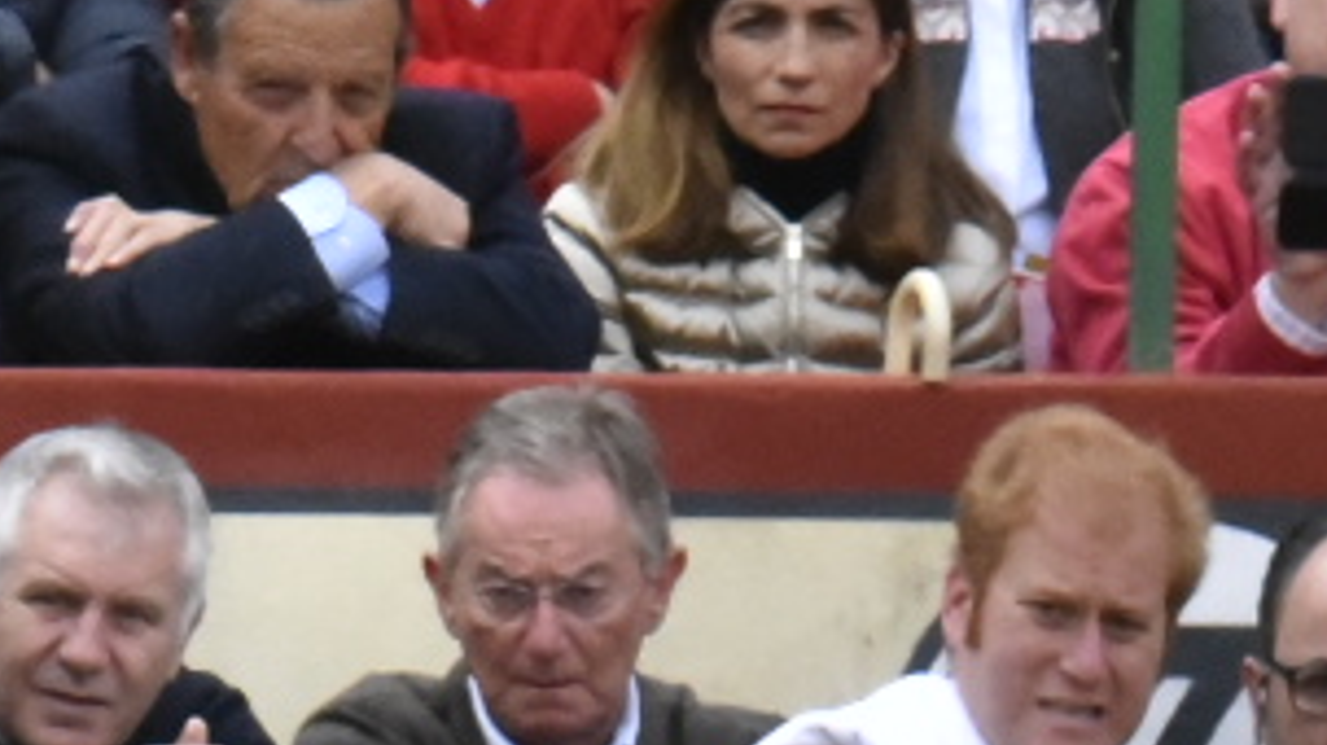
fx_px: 67060
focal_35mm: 1907
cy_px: 1832
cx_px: 114
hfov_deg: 1.1
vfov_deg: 0.6
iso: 6400
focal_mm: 340
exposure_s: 1/800
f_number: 18
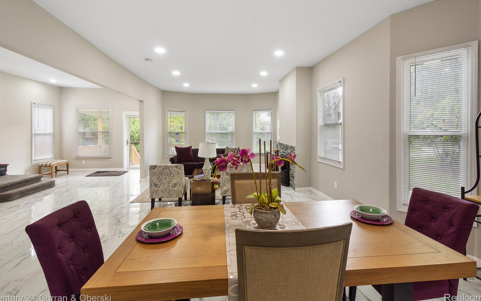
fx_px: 210
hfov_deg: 97.8
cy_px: 137
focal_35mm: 16
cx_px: 241
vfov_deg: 71.1
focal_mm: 10
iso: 250
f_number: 10
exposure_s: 1/4
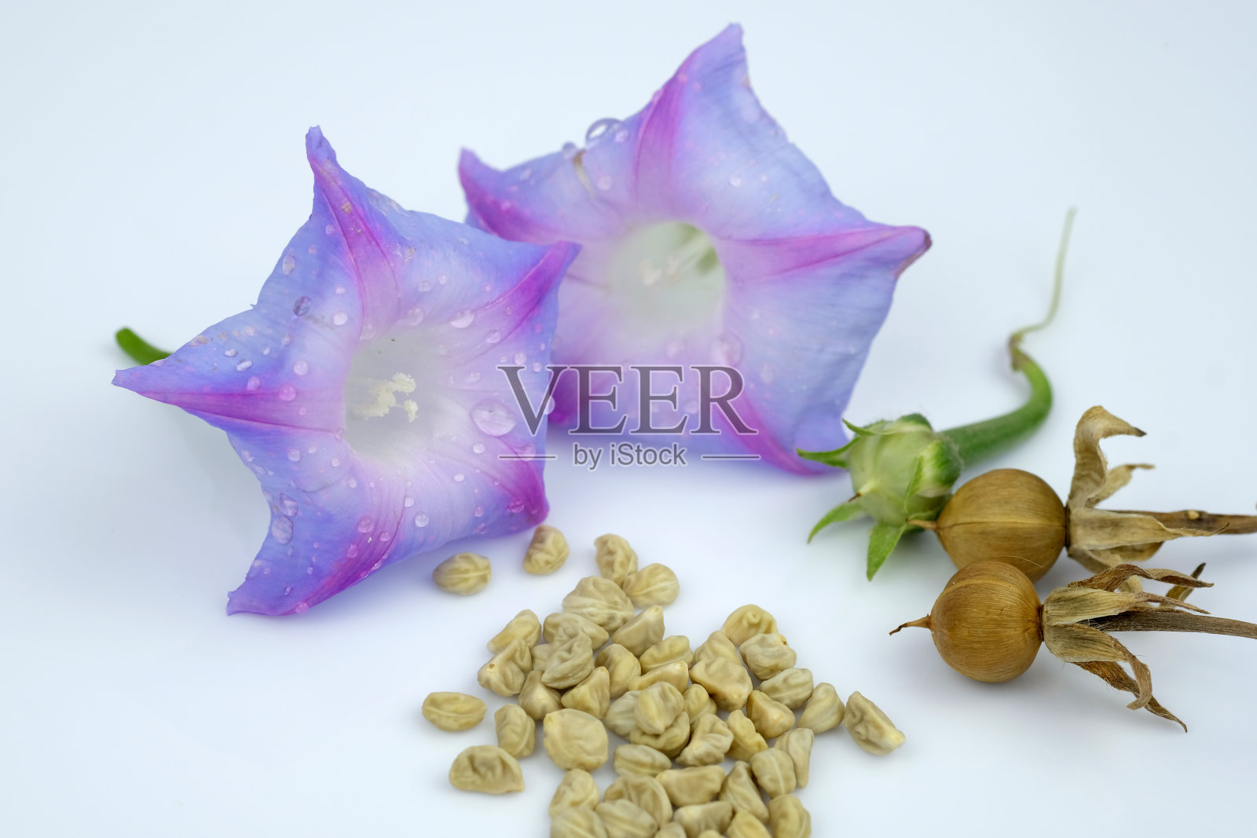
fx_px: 3143
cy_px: 419
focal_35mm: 90
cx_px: 628
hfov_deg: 22.6
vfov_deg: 15.2
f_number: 8
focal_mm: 60
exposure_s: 1/15
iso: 200
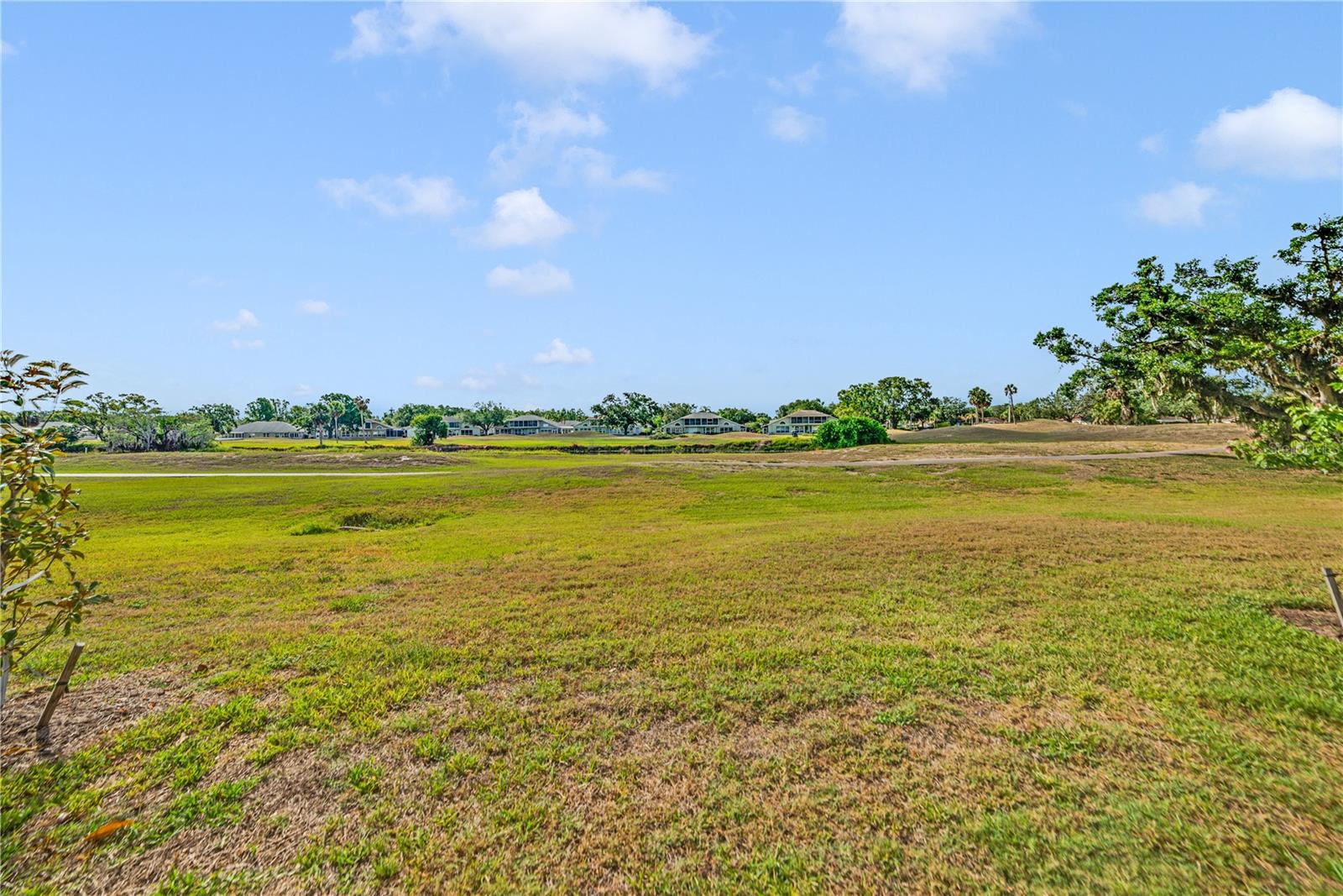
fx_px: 522
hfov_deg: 104.2
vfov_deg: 81.2
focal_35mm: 14
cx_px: 672
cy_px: 448
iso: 160
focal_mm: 14
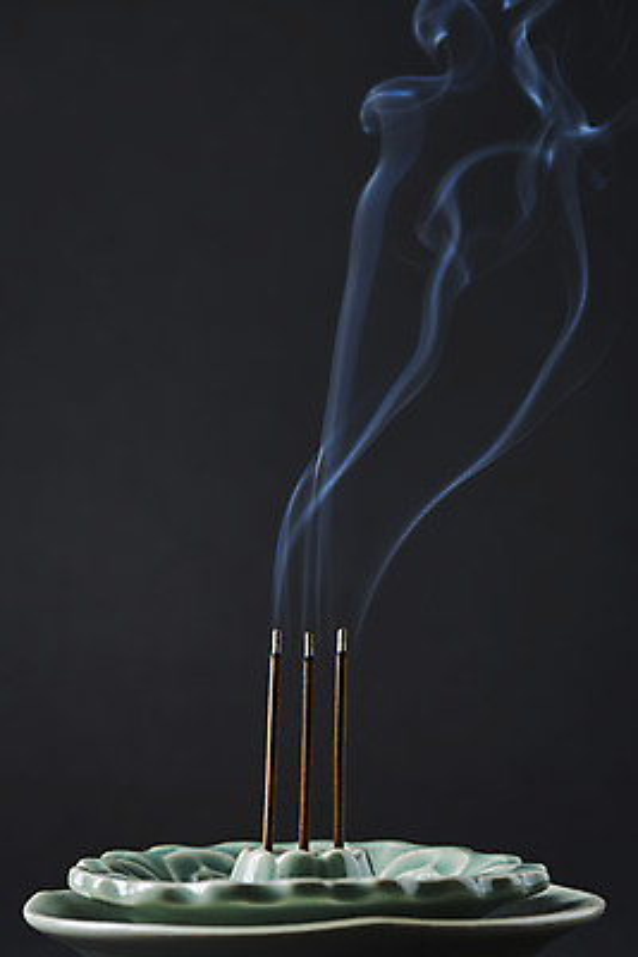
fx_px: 2789
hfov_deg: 13.1
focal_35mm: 105
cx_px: 319
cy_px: 478
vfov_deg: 19.4
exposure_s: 1/125
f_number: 8
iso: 64
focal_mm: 105
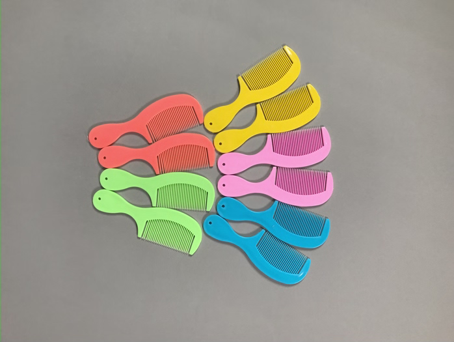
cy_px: 171
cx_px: 227
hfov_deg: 63.4
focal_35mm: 28
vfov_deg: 49.8
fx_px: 368
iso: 32
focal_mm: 3.99
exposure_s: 1/613
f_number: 1.8
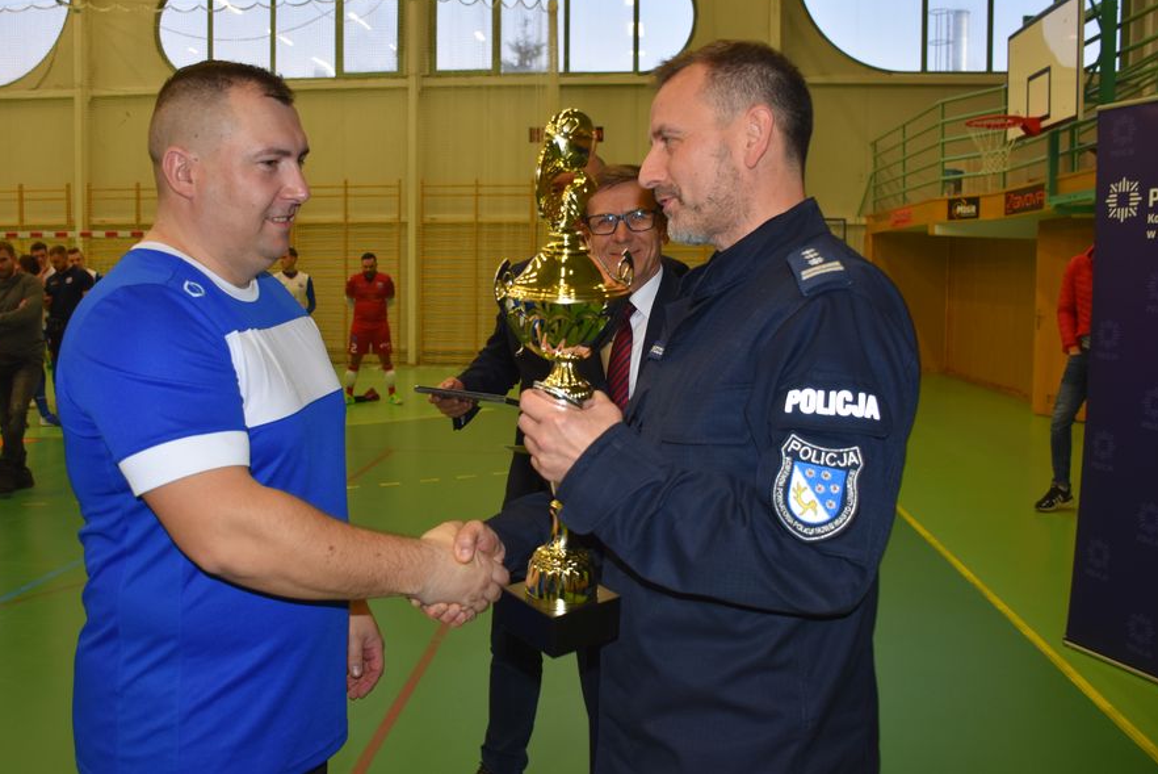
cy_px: 337
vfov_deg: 38.9
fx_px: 1094
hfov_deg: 55.7
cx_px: 530
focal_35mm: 34
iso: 400
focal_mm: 20
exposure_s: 1/60
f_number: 3.5
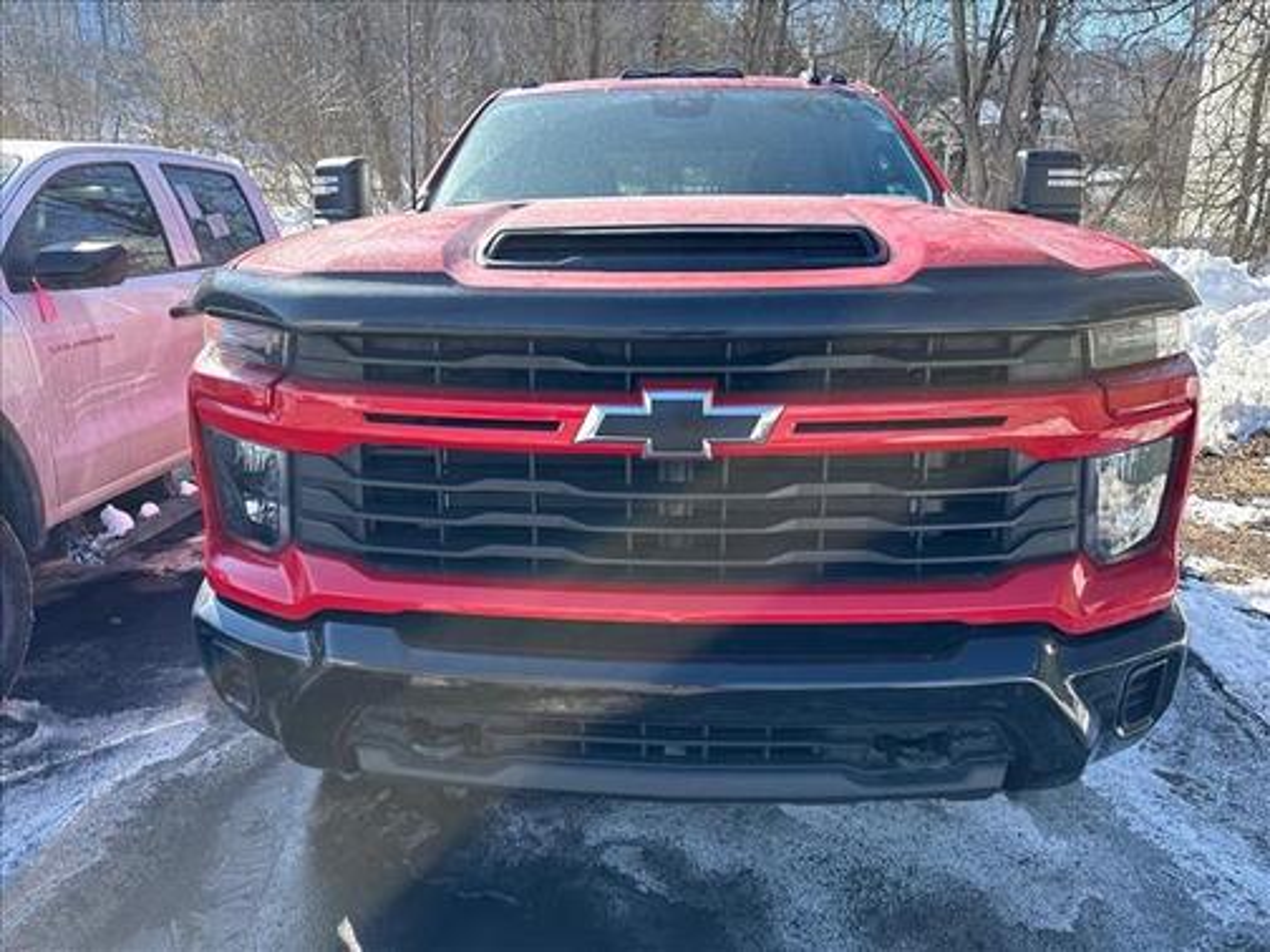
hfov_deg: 71.6
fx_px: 881
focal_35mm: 24
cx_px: 635
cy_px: 476
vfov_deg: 56.8
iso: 100
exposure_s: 1/1493
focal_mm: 6.76
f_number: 1.78
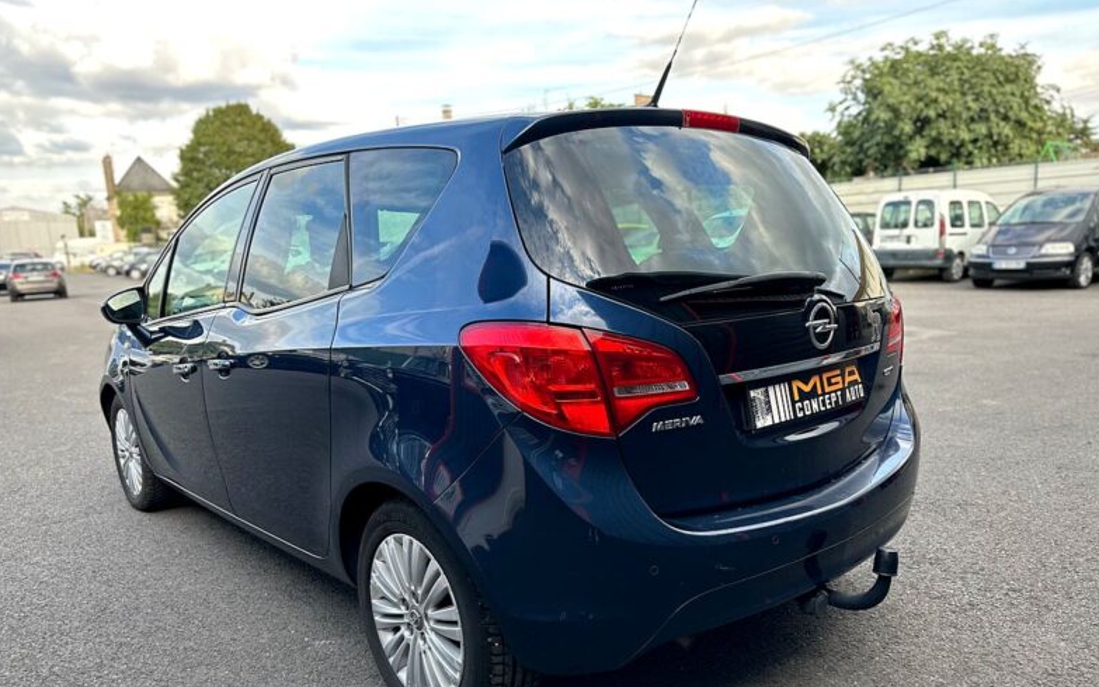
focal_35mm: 26
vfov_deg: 47.3
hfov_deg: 70.4
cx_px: 546
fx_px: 779
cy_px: 417
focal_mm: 6.86
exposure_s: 1/390
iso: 80
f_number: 1.78
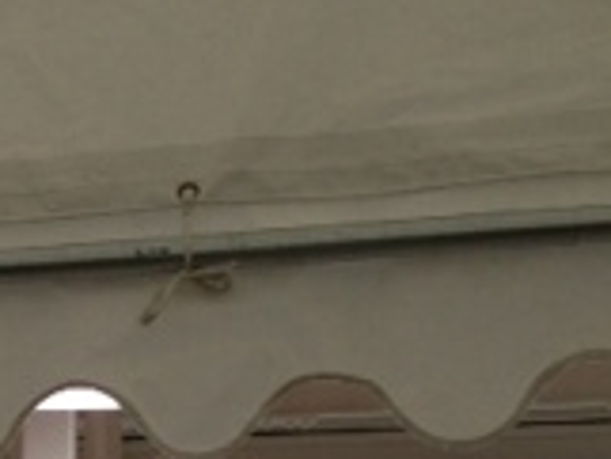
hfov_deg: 14.1
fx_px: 2314
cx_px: -315
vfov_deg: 10.8
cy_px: 766
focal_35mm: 131
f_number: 2.4
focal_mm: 4.13
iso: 64
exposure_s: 1/742
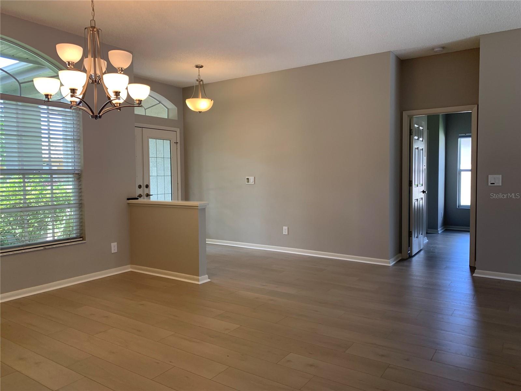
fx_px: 391
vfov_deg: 53.1
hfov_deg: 67.3
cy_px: 196
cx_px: 260
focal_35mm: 26
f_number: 1.8
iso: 64
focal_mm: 4.25
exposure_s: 1/120
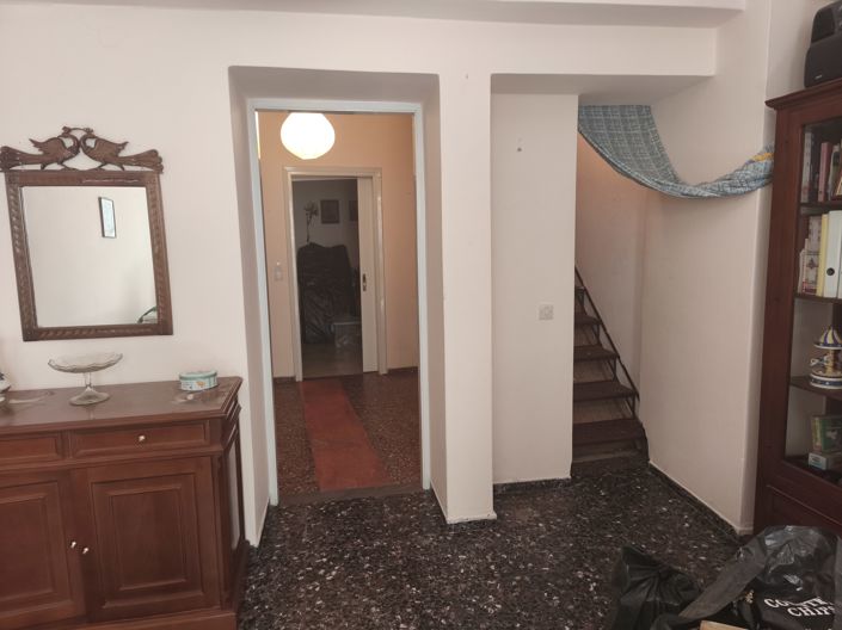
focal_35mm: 23
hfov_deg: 74.0
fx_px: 559
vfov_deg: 58.8
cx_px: 421
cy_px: 315
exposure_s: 1/100
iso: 400
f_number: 1.7
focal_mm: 5.35
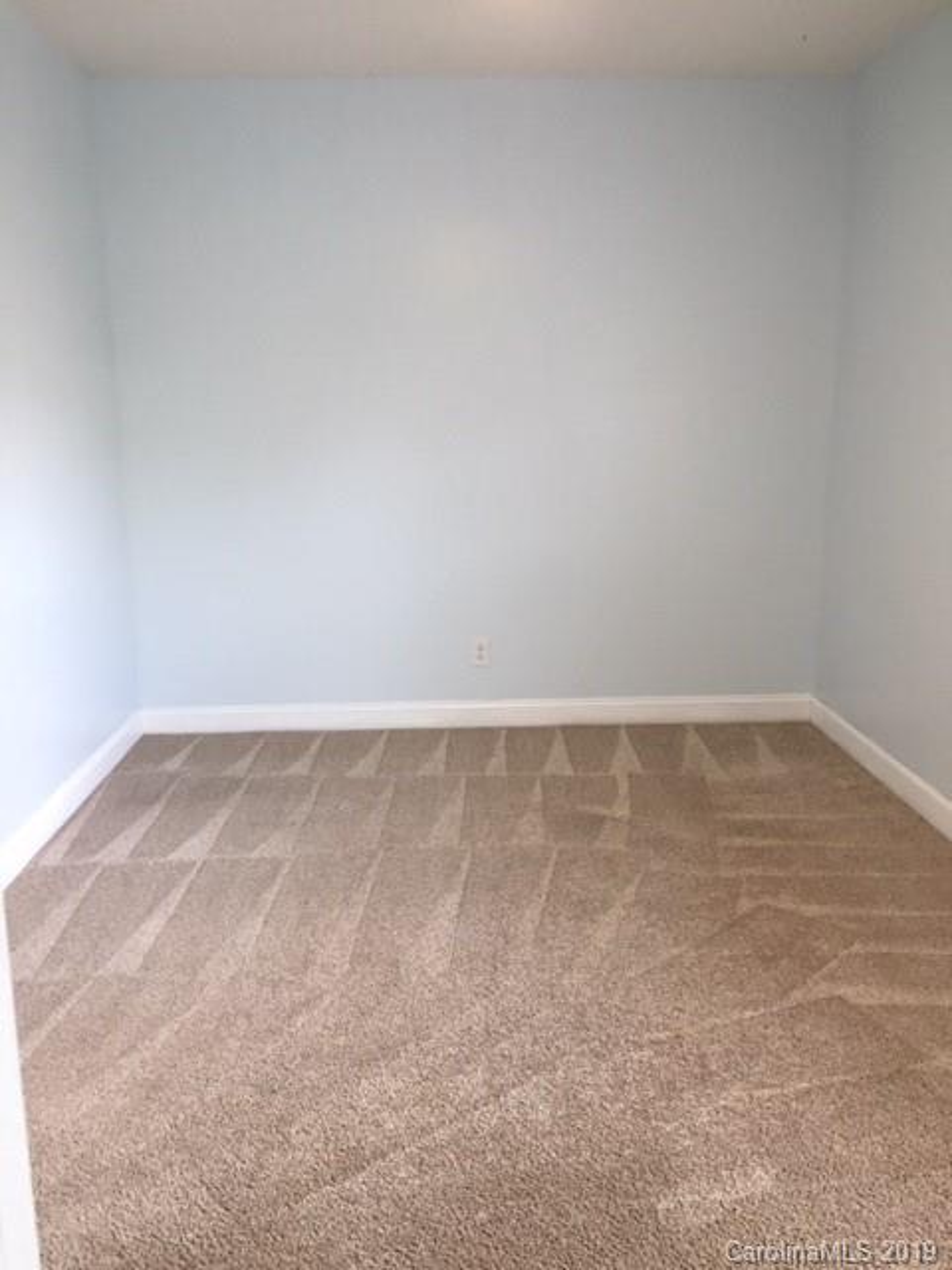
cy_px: 635
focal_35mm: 29
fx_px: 1063
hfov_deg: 48.2
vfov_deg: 61.7
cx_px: 476
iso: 80
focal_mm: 4.15
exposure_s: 1/30
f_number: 2.2
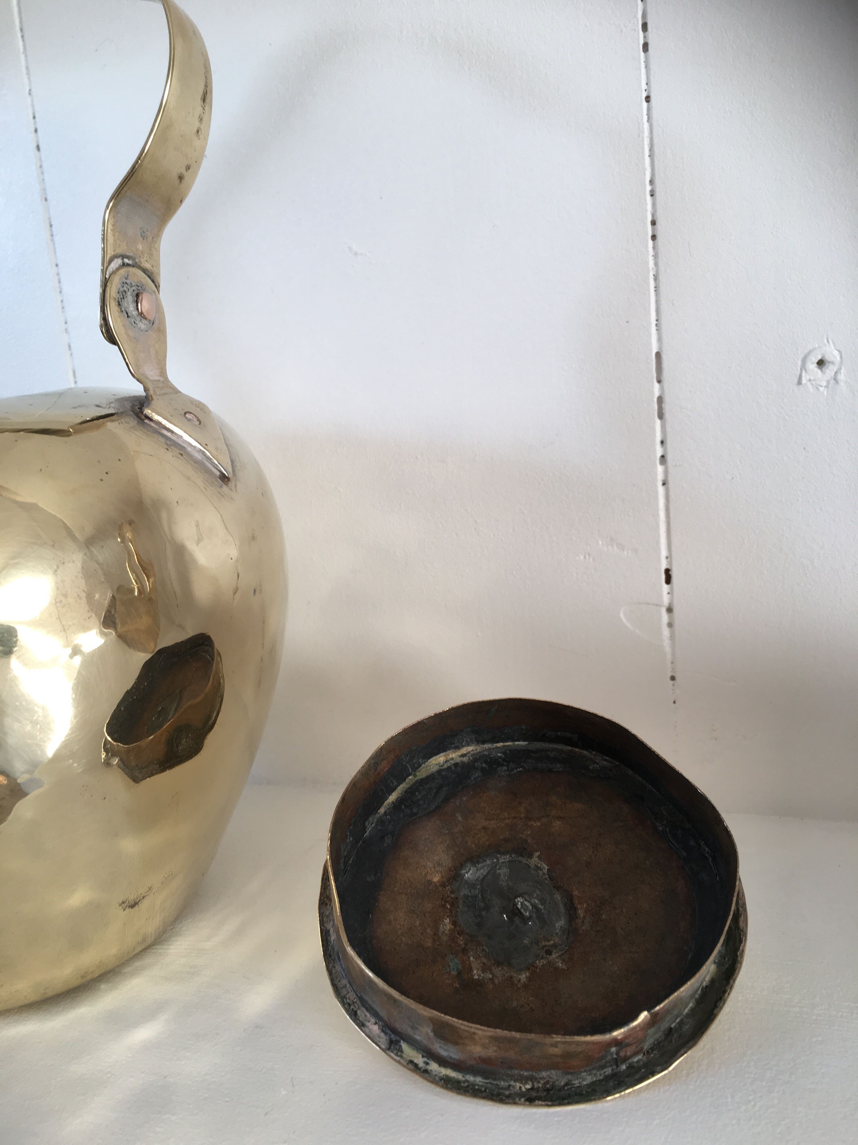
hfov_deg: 48.2
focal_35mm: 29
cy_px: 572
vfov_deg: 61.7
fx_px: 958
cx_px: 429
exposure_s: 1/50
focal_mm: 4.15
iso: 32
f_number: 2.2
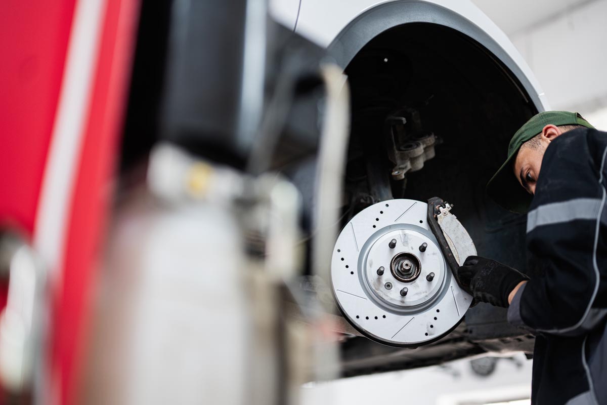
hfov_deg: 39.6
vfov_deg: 27.0
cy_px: 202
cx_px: 304
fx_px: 843
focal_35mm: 50
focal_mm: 50
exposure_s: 1/160
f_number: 1.2
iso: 200
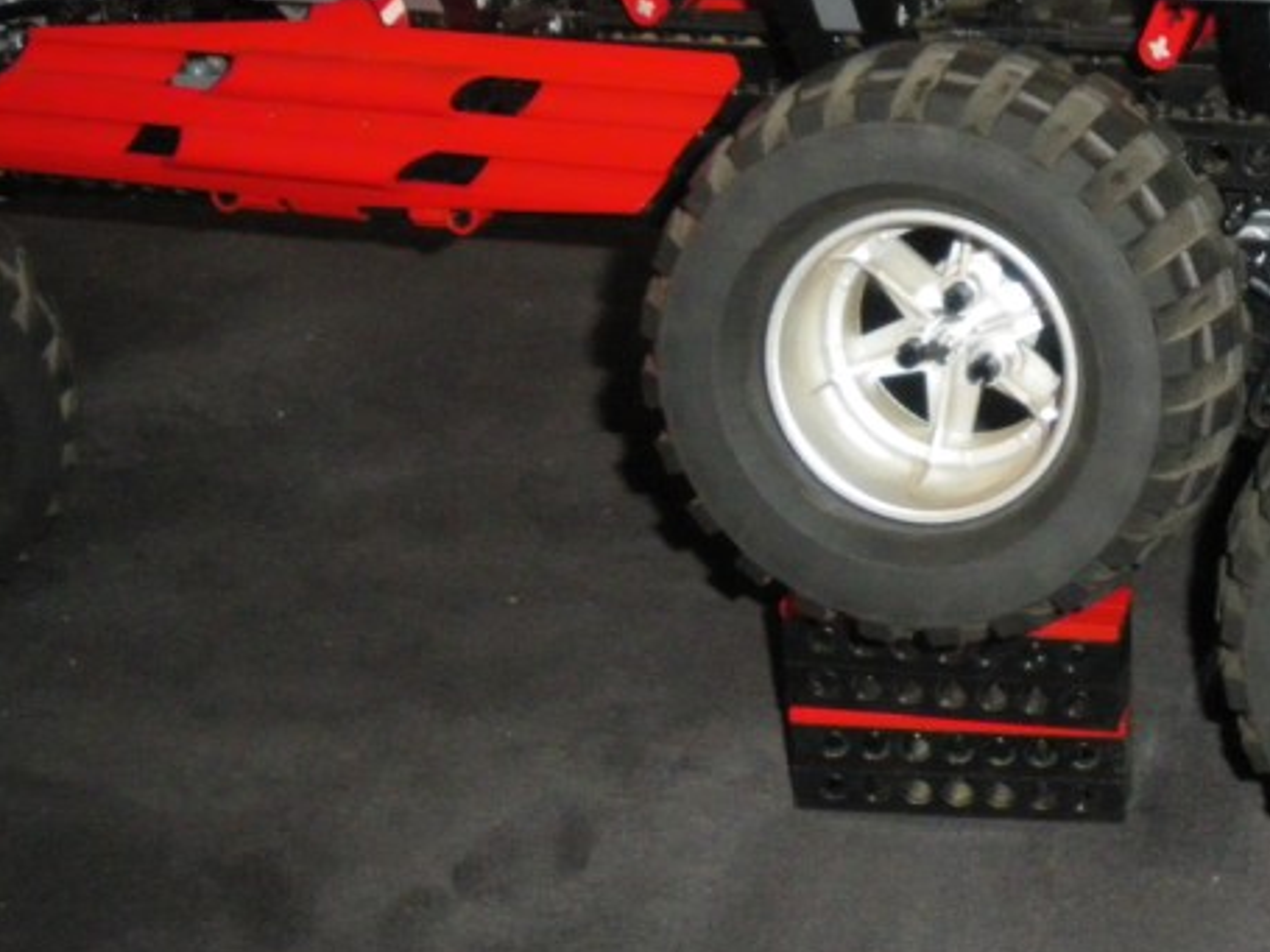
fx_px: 2971
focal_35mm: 81
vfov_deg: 18.1
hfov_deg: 22.9
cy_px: 207
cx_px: 1337
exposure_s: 1/50
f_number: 3.5
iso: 400
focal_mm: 6.3
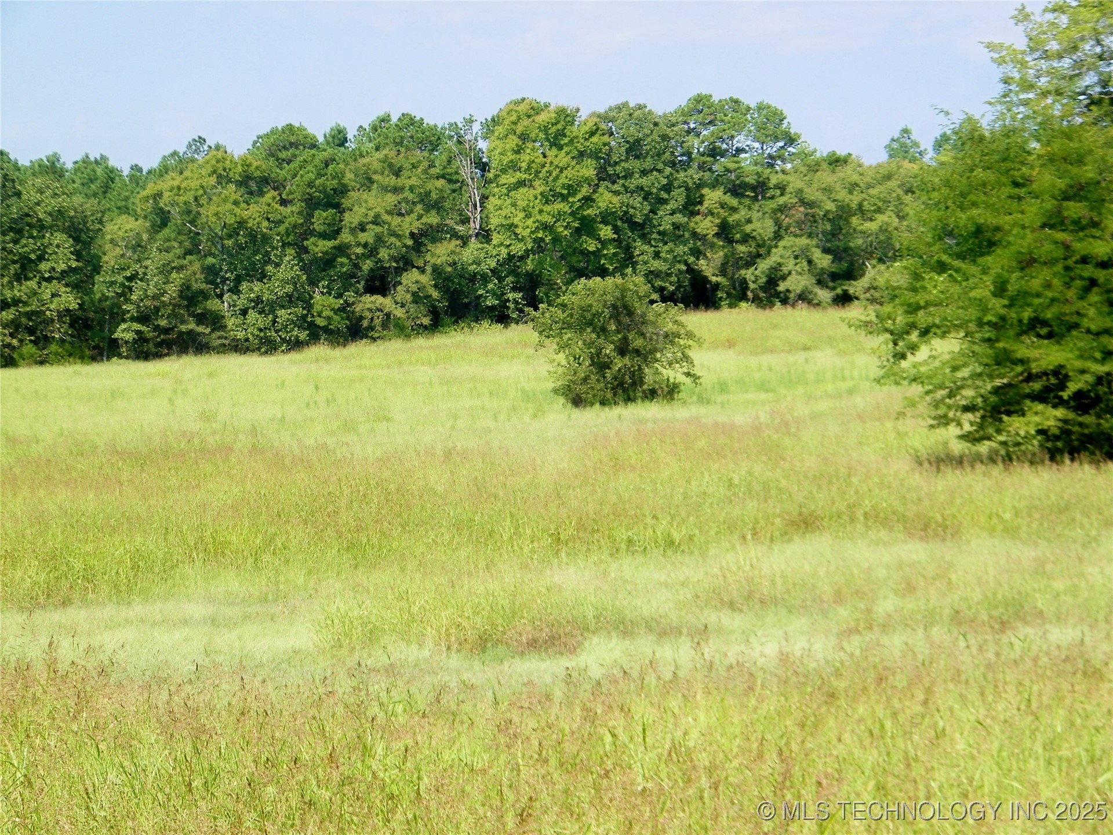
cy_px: 418
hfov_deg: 21.8
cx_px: 556
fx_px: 2894
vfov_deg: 16.4
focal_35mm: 90
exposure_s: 1/320
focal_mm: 16
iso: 80
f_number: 4.5
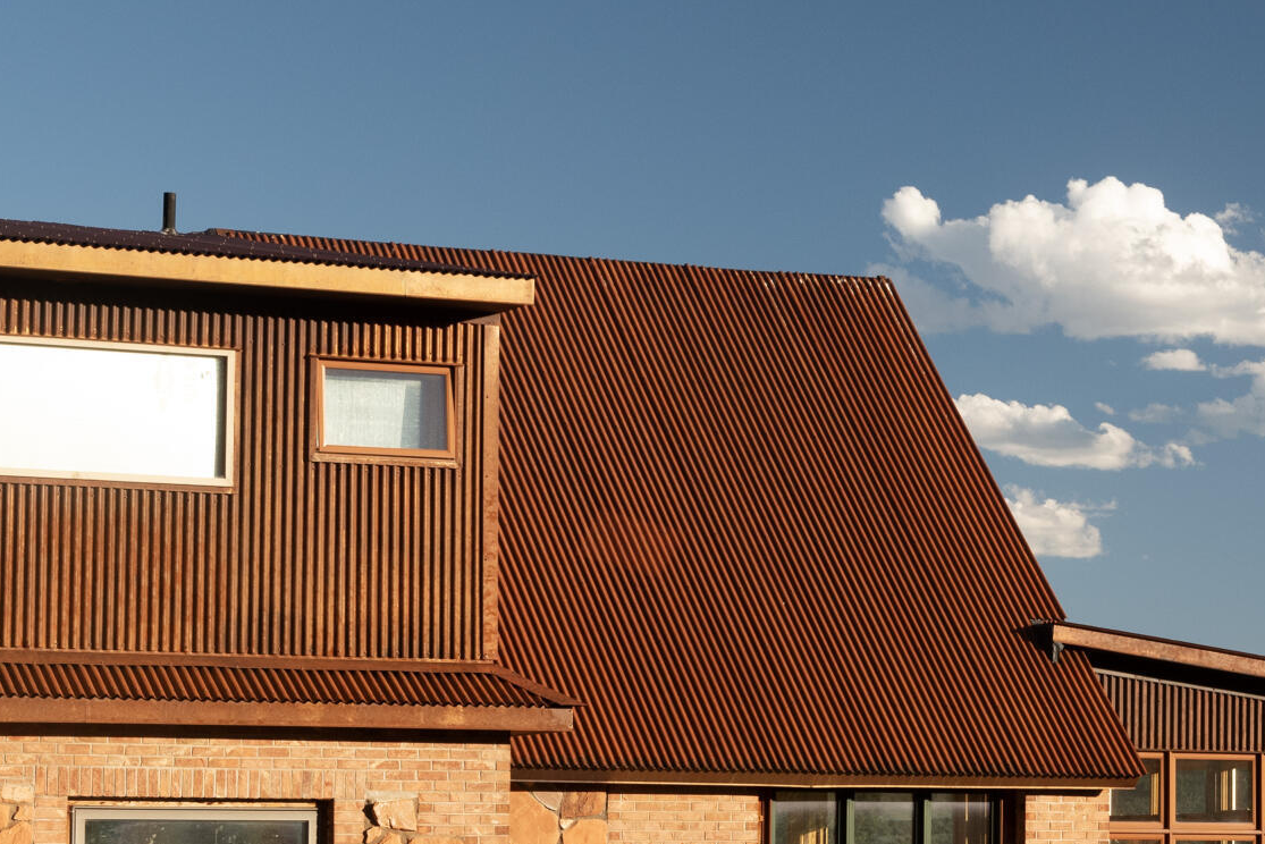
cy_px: 617
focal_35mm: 113
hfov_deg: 17.9
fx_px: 3971
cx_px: 1032
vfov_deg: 12.1
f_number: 7.1
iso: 400
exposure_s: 1/320
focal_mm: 42
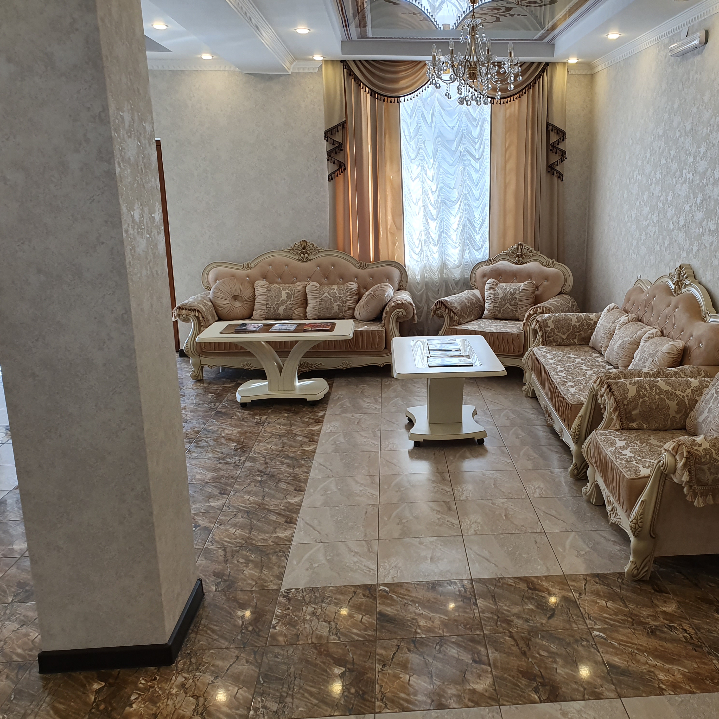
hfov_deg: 51.8
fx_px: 728
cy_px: 356
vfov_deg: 52.5
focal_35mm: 31
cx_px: 463
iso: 64
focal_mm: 4.32
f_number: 2.4
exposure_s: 1/100
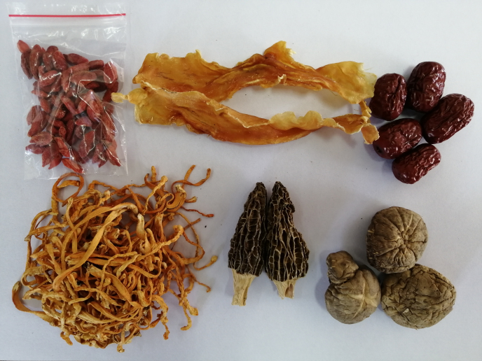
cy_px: 180
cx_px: 241
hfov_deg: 65.3
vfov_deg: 51.4
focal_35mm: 27
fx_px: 376
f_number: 1.8
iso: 160
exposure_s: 1/33.3
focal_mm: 3.88
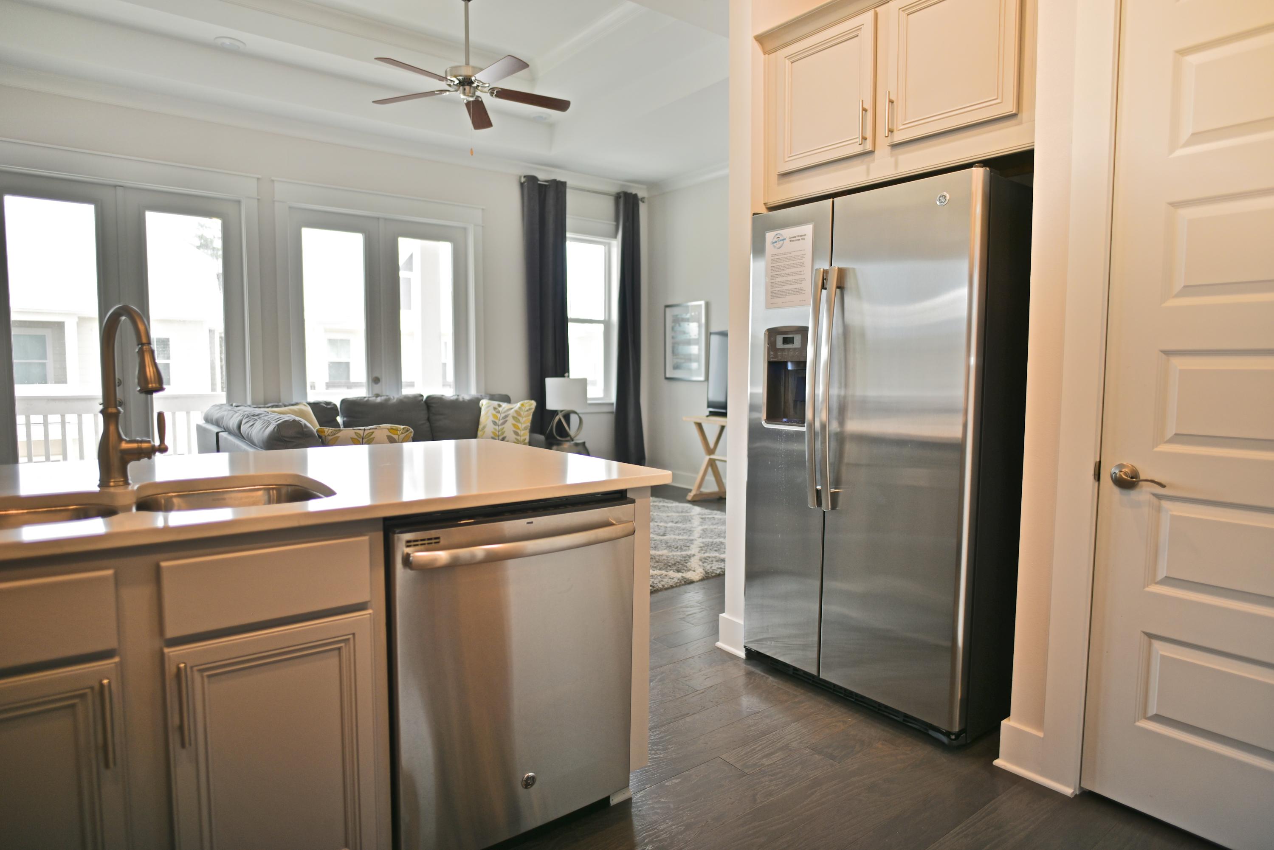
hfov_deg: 84.0
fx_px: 708
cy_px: 425
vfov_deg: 62.0
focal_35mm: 20
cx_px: 637
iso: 400
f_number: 1.8
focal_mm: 20
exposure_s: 1/640
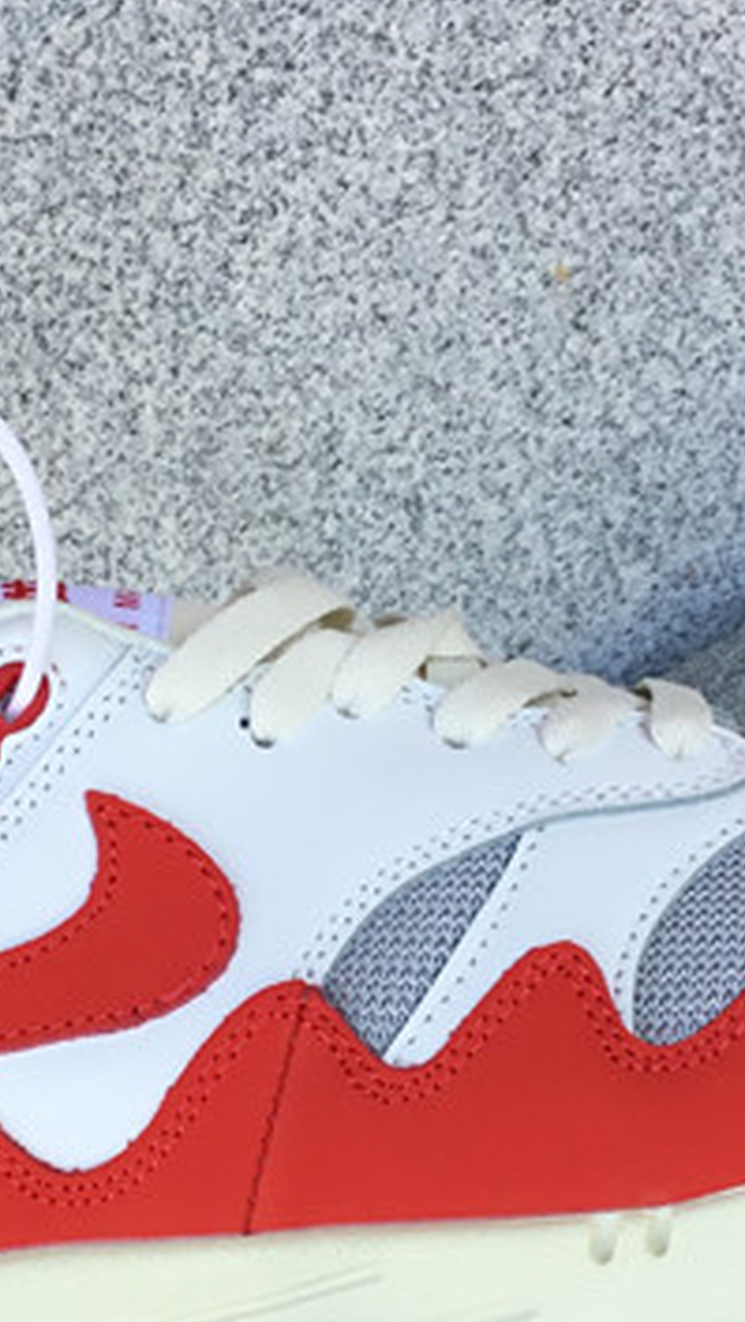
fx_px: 3015
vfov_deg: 24.6
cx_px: 255
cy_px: 878
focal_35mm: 86
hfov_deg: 14.1
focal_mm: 3.3
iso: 25
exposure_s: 1/131
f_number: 2.4
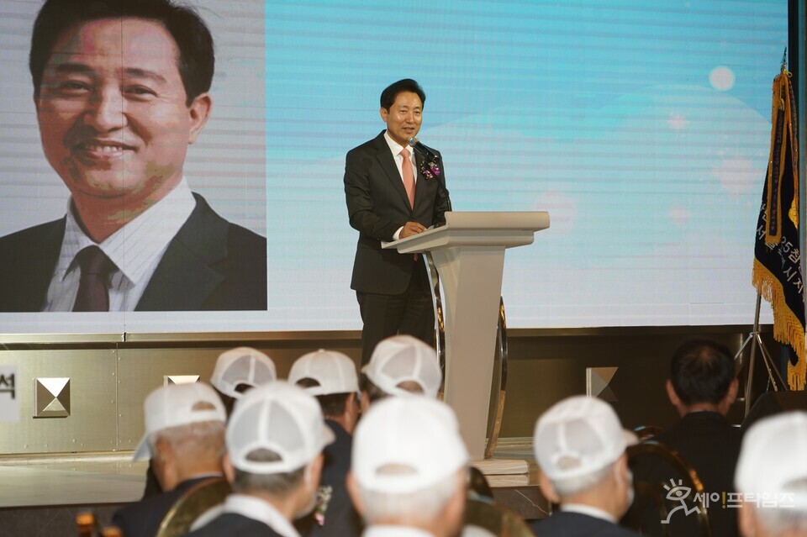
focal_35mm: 160
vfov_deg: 8.6
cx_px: 404
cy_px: 268
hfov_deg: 12.8
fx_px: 3585
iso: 640
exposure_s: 1/161
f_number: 6.3
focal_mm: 160
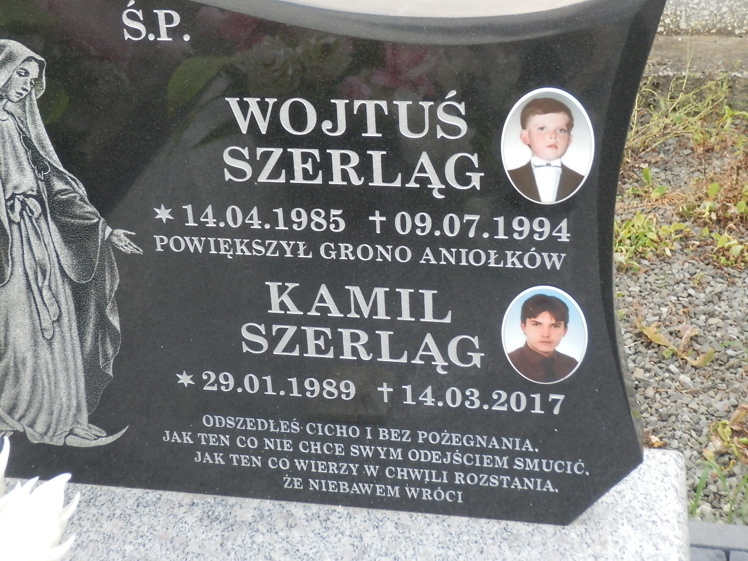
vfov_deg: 21.3
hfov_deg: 28.2
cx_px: 374
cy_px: 280
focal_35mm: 69
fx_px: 1491
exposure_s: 1/50
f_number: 4.8
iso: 200
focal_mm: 12.3
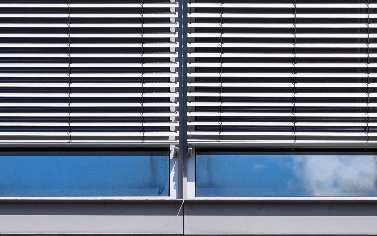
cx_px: 180
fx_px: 3626
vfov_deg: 3.7
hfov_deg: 6.0
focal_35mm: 353
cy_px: 210
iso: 100
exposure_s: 1/640
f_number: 8
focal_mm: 113
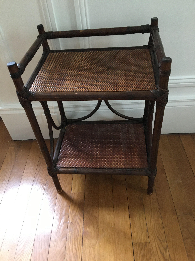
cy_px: 130
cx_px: 98
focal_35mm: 29
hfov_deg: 48.2
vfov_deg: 61.7
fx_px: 218
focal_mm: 4.15
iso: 200
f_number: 2.2
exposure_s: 1/33
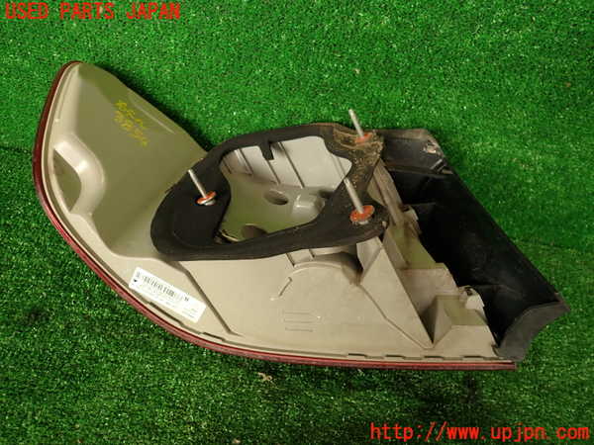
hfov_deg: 69.4
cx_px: 297
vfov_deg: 54.9
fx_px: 429
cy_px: 222
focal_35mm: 25
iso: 100
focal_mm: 4.5
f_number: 2
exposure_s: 1/80
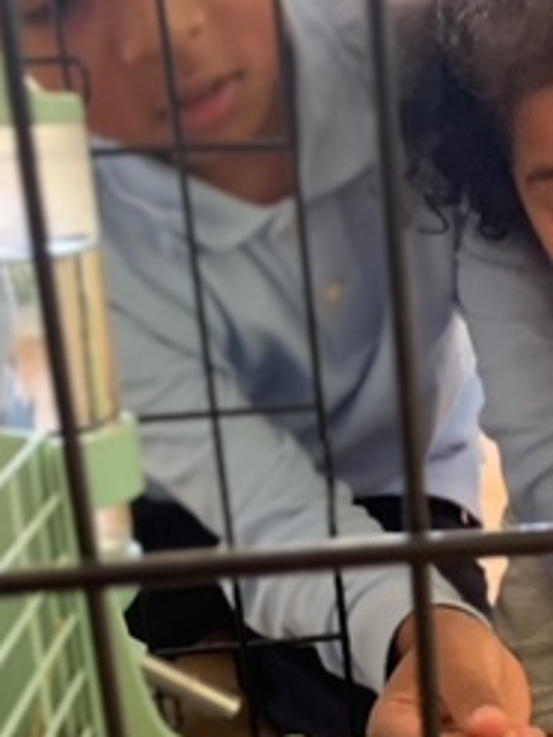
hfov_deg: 20.7
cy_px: 496
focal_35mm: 67
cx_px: 627
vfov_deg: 28.8
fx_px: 1427
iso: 400
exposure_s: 1/33
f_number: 1.8
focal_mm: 4.25
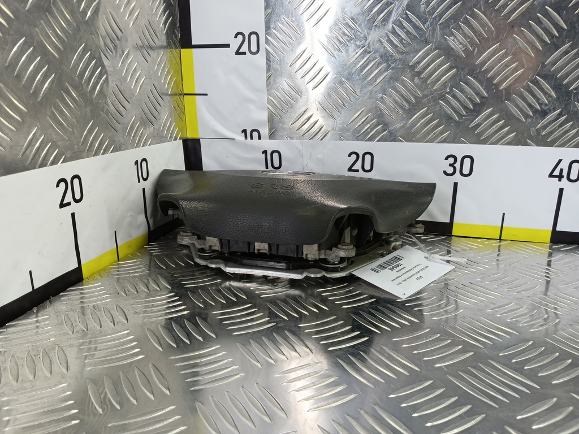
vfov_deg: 58.9
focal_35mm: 23
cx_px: 290
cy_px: 217
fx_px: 385
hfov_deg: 73.9
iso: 161
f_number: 1.6
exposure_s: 1/50
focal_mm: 4.11
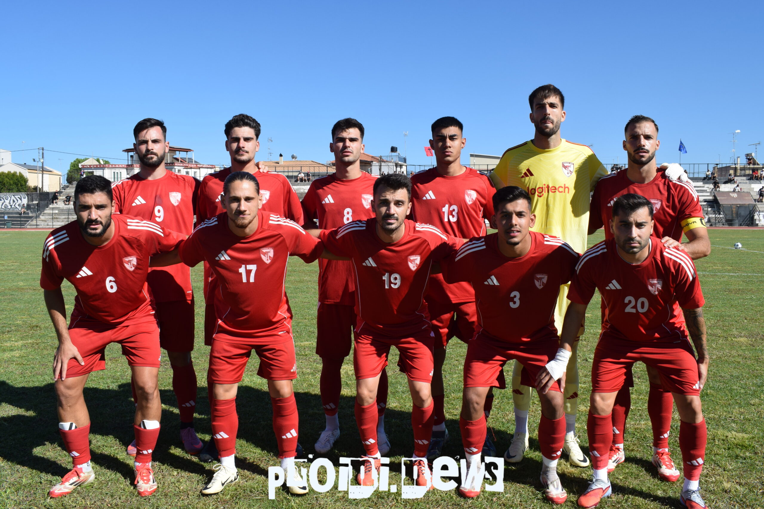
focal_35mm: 33
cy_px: 254
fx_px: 700
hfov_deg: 57.2
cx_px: 382
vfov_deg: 40.0
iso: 200
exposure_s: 1/400
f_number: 10
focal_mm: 22
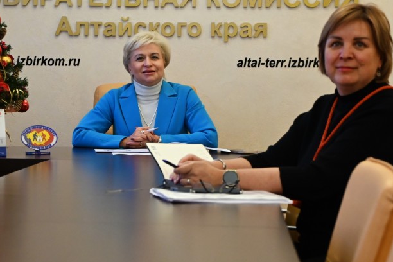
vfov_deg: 14.0
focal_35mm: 98
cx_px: 170
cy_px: 129
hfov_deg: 20.8
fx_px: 1070
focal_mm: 50
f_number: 5
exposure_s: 1/125
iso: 1800
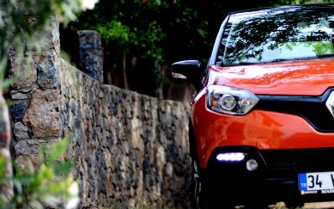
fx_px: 1939
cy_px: 89
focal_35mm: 213
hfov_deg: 9.8
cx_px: 253
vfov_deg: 6.2
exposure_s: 1/640
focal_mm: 125
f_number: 2.8
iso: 200
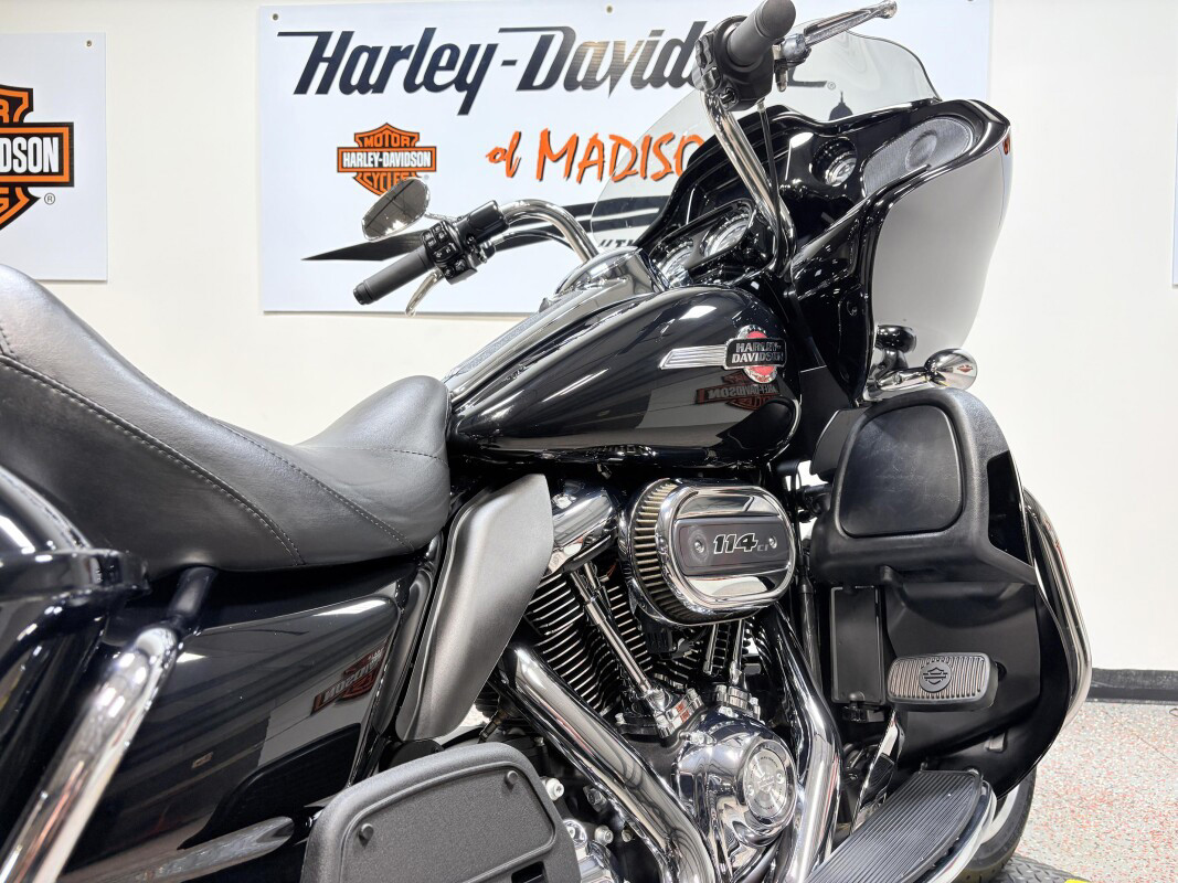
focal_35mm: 26
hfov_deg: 67.3
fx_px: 885
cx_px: 589
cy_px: 442
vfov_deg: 53.1
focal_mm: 5.96
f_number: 1.6
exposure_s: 1/120
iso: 64
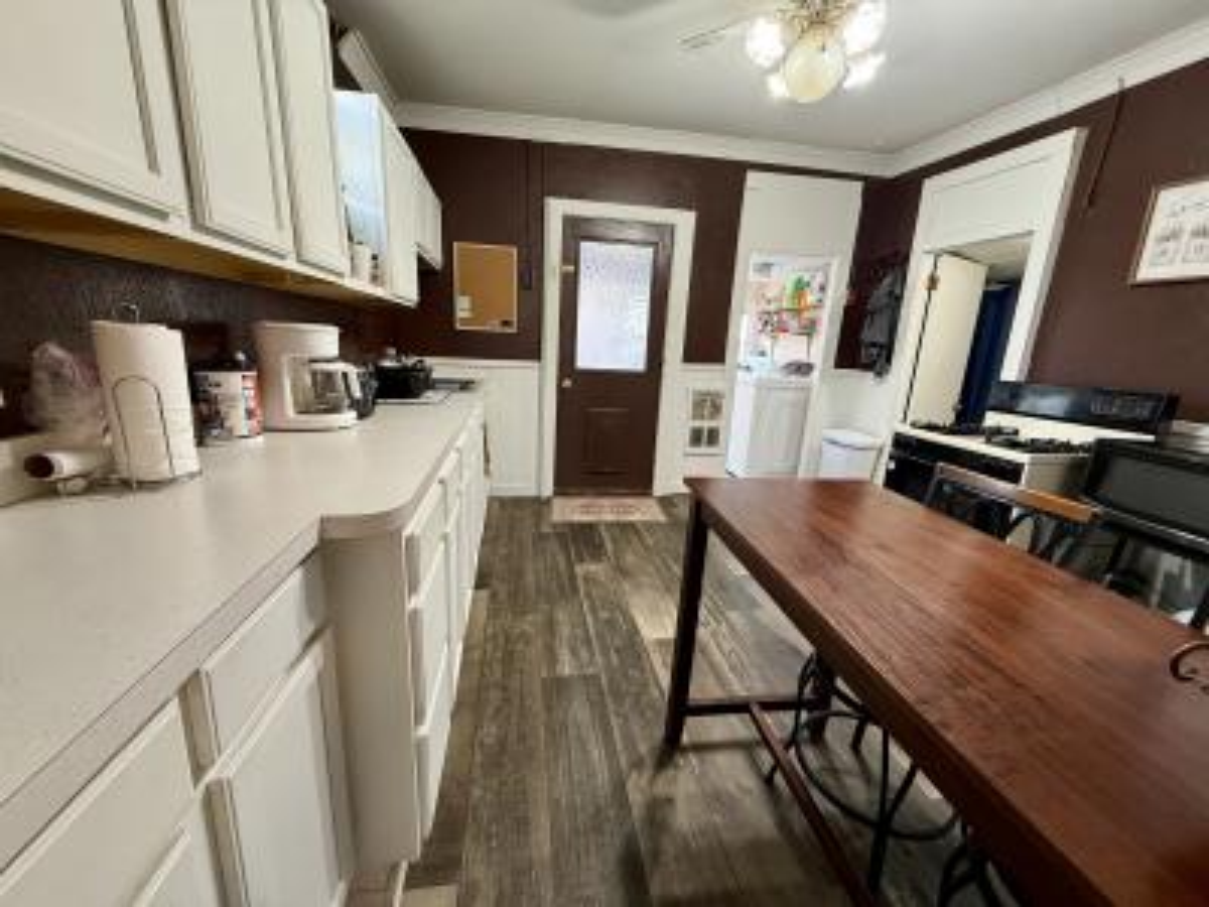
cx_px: 604
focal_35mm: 14
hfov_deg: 102.1
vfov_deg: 85.7
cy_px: 454
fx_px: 489
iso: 250
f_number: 2.2
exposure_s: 1/60
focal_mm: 2.22
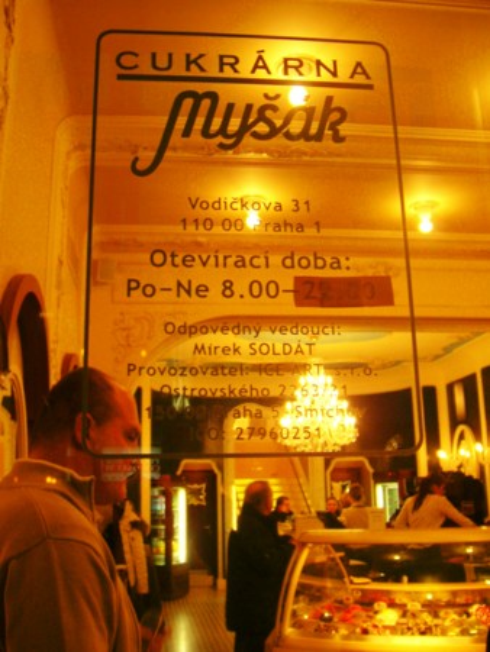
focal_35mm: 36
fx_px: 679
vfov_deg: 51.3
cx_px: 245
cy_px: 326
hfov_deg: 39.7
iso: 64
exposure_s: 1/30
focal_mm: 60
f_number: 2.8
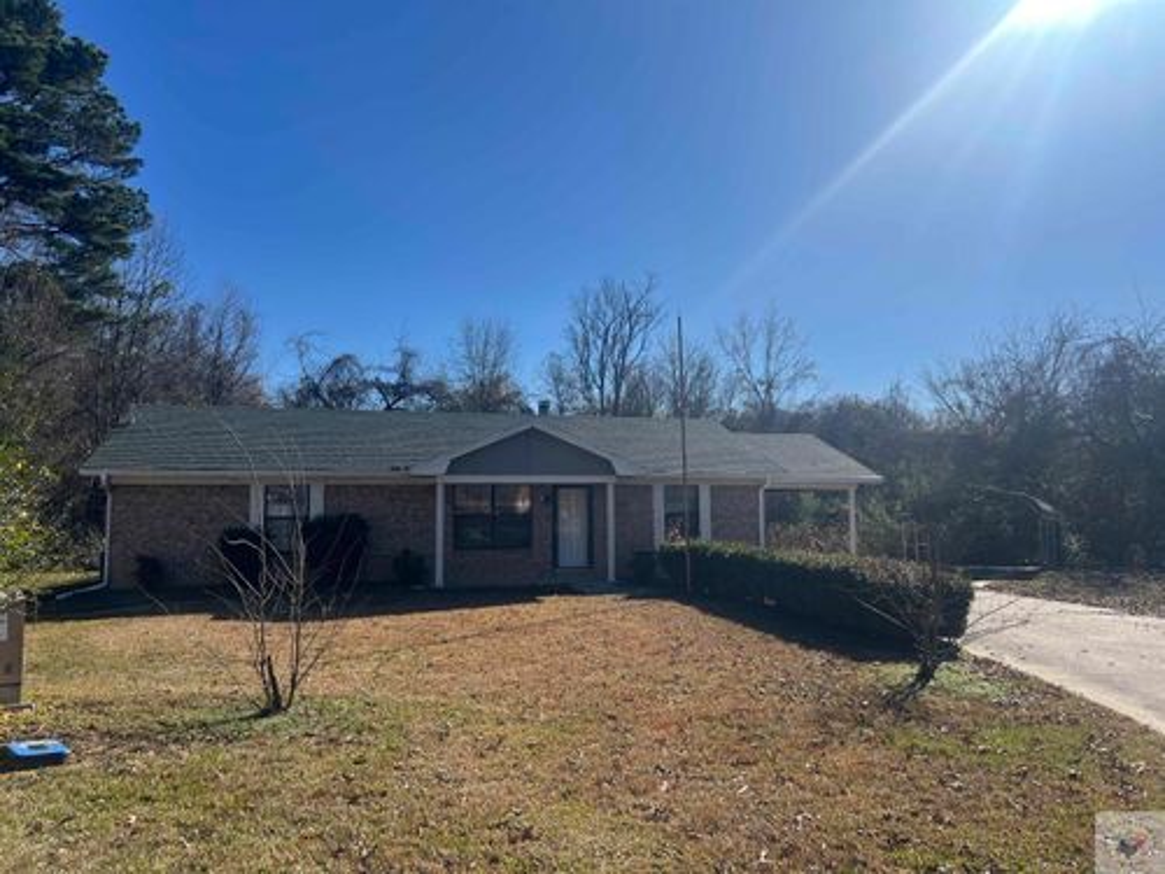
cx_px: 582
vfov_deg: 53.1
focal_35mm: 26
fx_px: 875
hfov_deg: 67.3
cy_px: 437
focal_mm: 5.7
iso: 50
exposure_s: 1/6579
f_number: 1.5
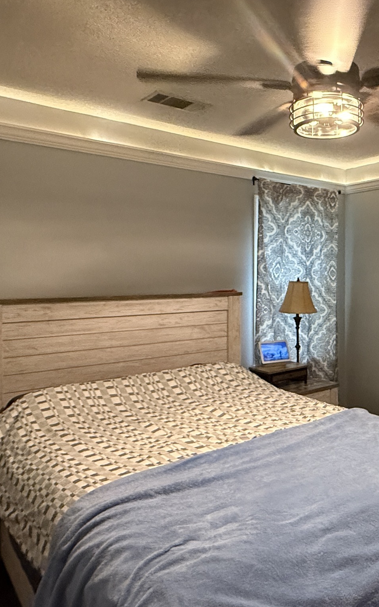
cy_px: 288
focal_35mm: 30
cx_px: 299
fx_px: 496
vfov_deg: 62.9
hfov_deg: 40.3
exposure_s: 1/60
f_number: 2.2
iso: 800
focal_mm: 2.22
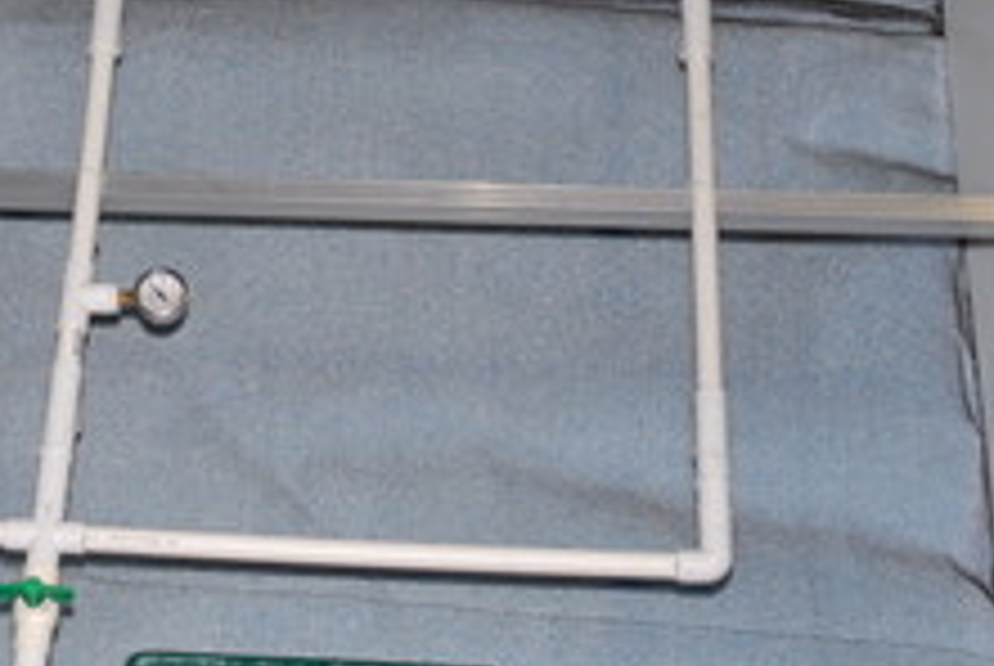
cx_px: 153
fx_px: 3410
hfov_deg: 16.4
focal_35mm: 123
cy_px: 18
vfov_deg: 11.1
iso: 100
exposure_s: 1/60
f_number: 4
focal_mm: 31
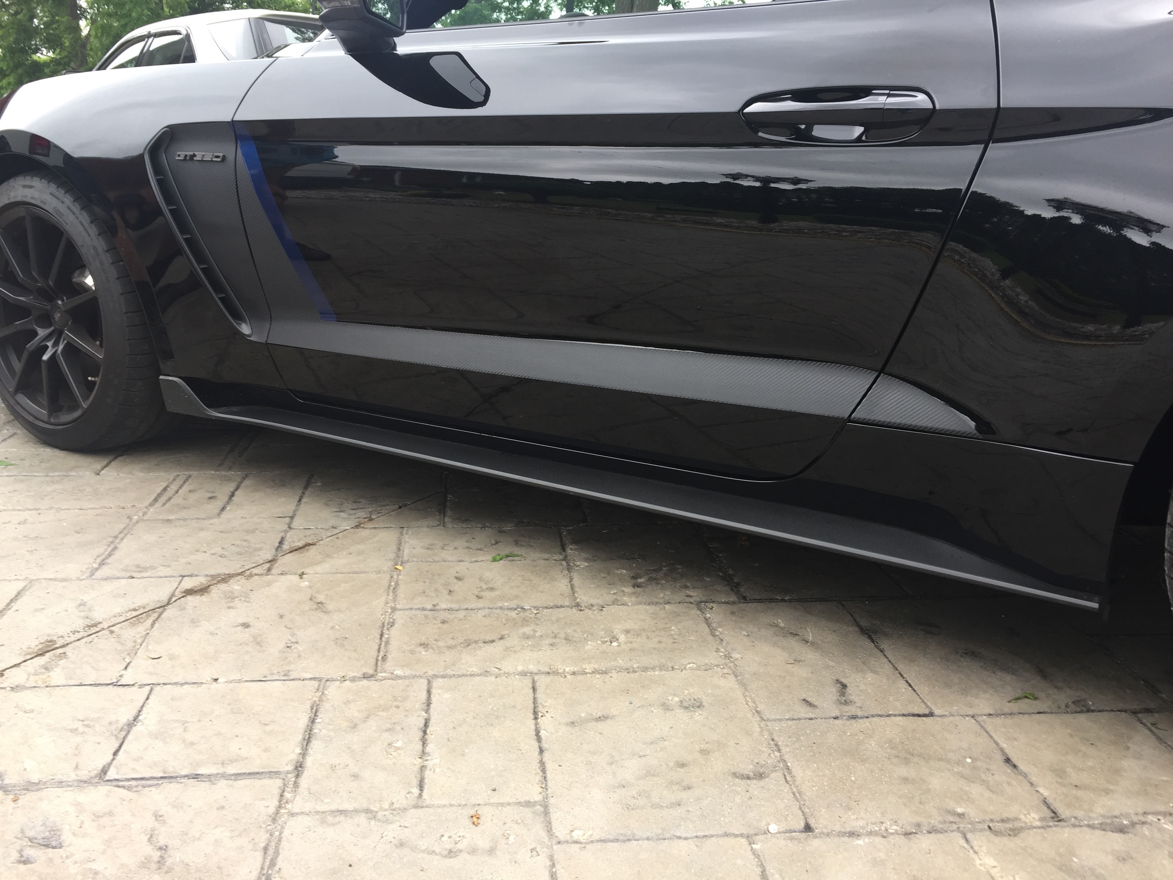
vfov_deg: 48.2
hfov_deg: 61.7
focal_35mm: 29
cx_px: 586
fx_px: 983
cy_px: 440
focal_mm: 4.15
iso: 32
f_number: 2.2
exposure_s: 1/60
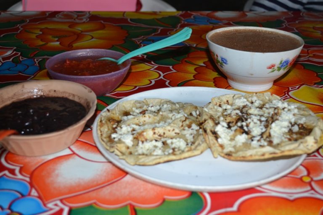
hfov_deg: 41.1
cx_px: 162
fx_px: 431
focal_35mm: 48
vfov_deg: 28.1
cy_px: 108
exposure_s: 1/60
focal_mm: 32
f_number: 4.8
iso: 900
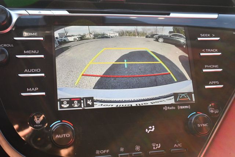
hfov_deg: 41.1
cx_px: 118
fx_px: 313
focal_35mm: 48
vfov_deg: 28.1
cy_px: 78
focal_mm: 32
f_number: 4.5
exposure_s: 1/200
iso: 800
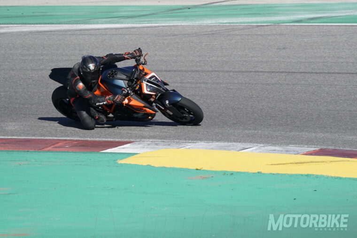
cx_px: 178
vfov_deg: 1.5
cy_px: 119
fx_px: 8926
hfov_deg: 2.3
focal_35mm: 900
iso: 320
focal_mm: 600
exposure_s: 1/1000
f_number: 8
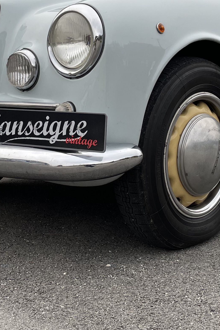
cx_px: 103
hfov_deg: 19.4
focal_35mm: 70
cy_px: 42
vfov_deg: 27.9
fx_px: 642
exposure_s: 1/442
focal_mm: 4.2
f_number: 1.6
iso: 32
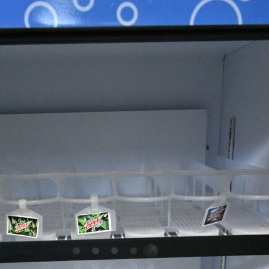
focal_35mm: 48
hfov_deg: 35.3
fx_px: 422
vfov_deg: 32.2
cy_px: 276
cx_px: 114
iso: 6400
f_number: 8
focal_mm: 18
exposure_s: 1/250
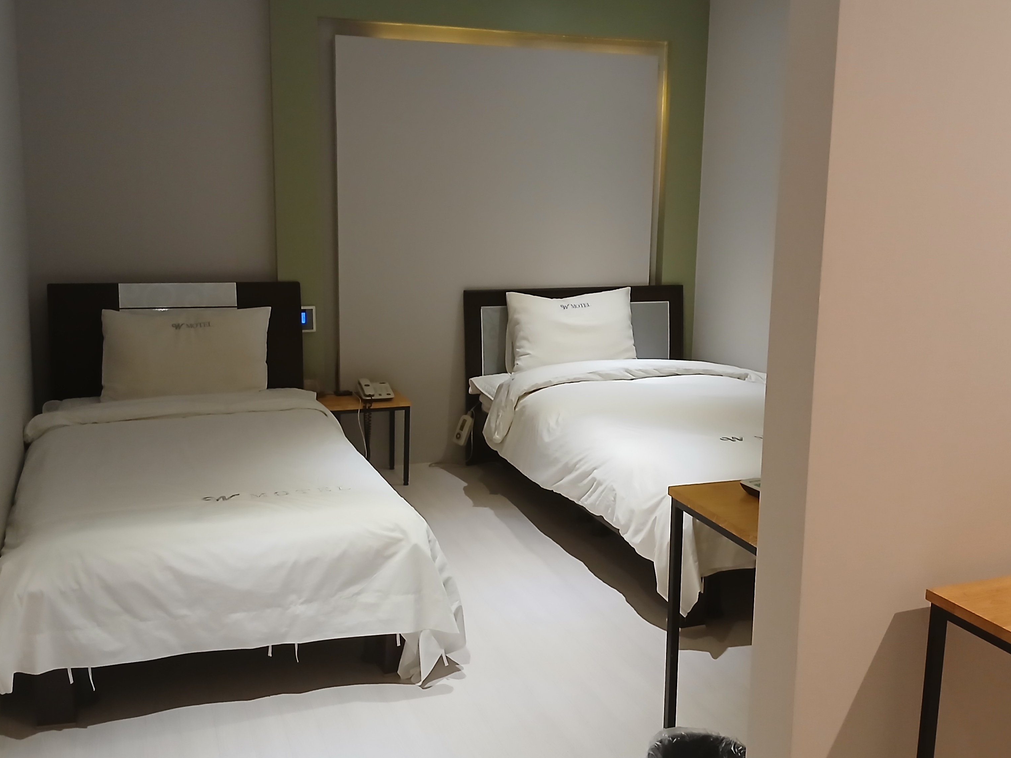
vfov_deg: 40.7
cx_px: 519
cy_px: 355
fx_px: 1022
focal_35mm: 35
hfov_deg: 52.6
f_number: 1.8
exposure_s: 1/24
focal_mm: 3.98
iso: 400
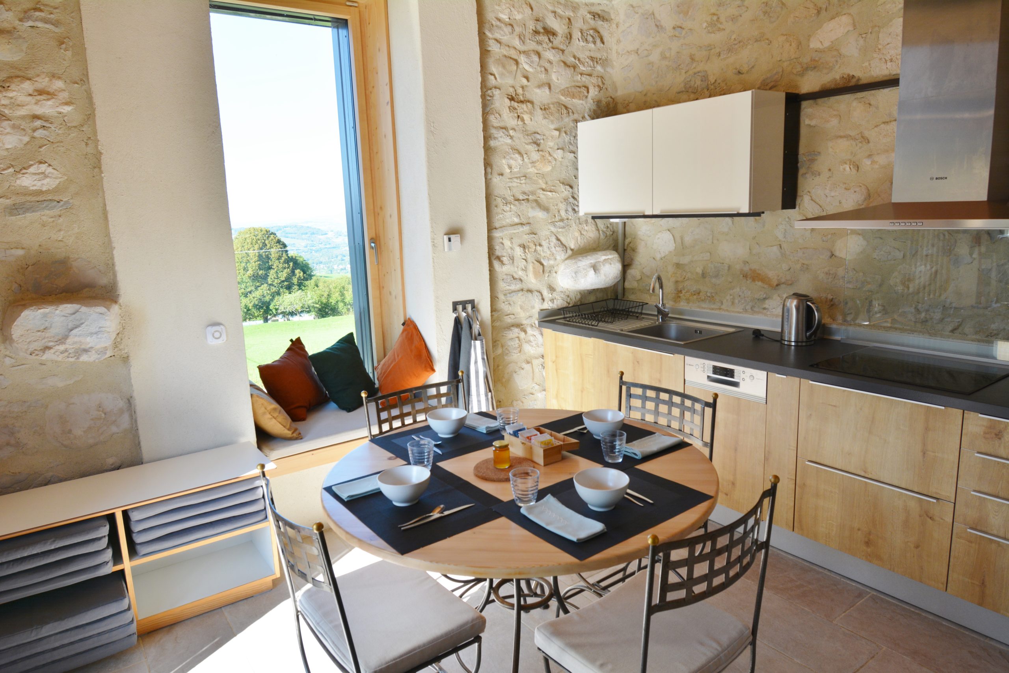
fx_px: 631
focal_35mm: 22
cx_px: 504
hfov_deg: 77.3
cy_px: 336
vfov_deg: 56.2
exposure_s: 1/60
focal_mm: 15
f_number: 8
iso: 200
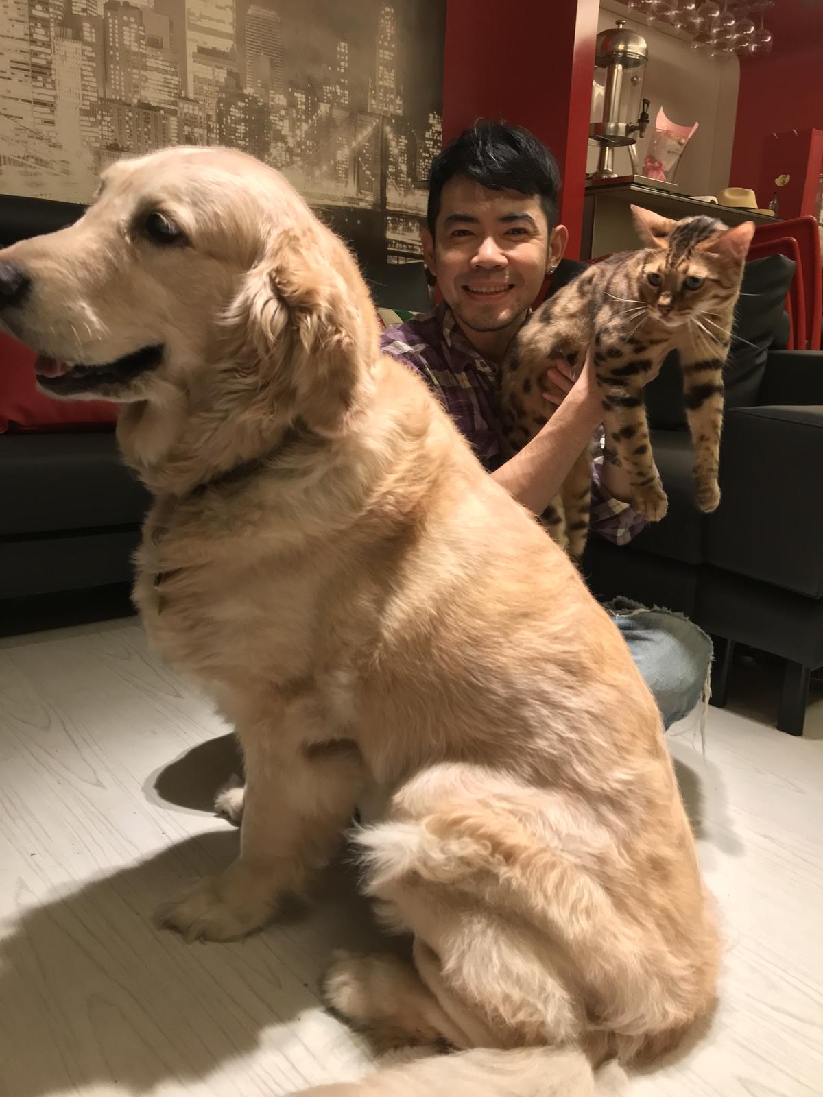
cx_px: 412
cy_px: 548
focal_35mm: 28
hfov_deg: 49.7
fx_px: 888
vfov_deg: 63.4
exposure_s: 1/30
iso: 100
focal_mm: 3.99
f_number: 1.8
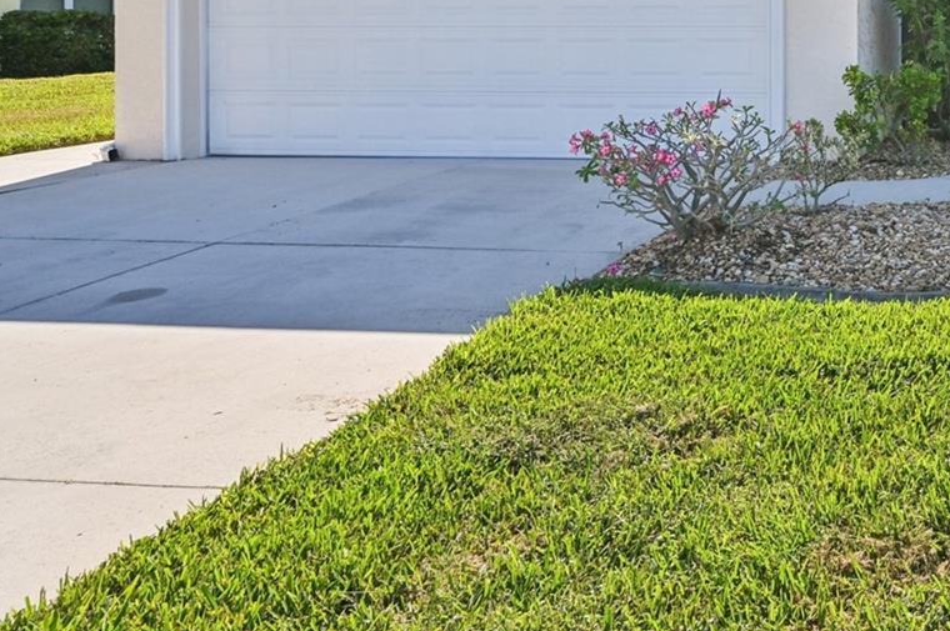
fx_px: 1082
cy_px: -7
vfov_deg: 30.2
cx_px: 956
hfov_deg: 41.1
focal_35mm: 41
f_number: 8
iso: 400
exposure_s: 1/1250
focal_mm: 19.5
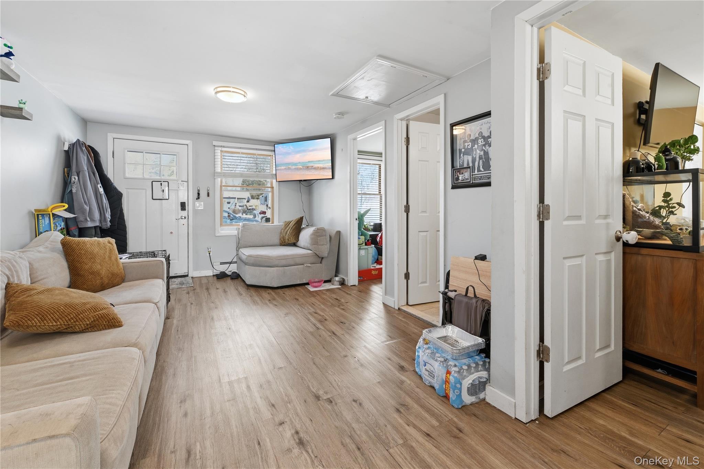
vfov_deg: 81.2
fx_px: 274
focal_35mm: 14
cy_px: 234
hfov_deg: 104.3
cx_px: 352
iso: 320
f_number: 11
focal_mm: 14
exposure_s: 1/40
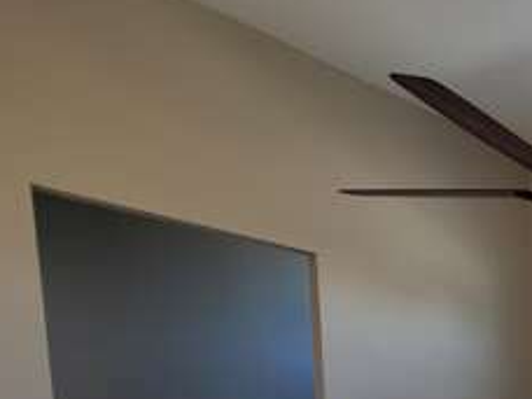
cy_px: 509
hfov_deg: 32.0
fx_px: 599
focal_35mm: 39
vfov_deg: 30.0
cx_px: 736
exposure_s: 1/59
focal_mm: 1.8
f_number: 2.2
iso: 50
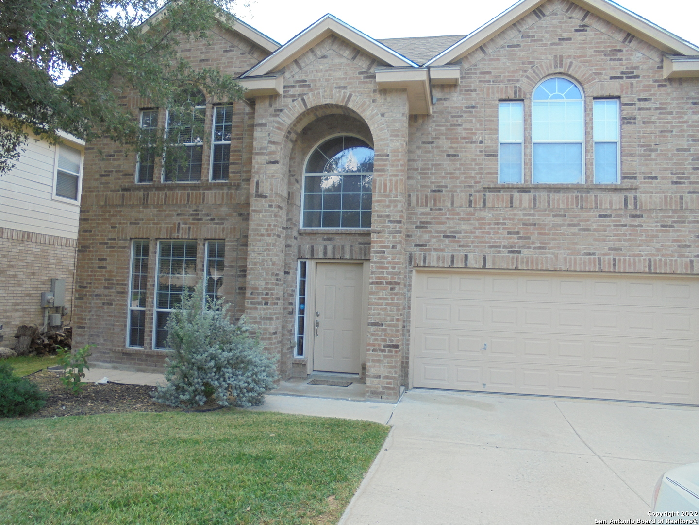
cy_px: 262
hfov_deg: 67.3
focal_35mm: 26
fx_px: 525
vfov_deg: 53.1
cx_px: 350
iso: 100
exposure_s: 1/100
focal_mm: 4.6
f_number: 3.5
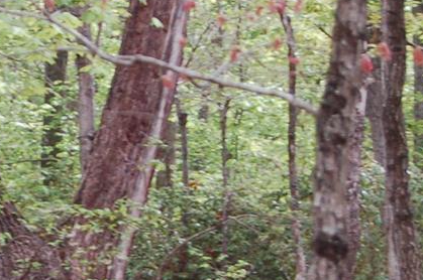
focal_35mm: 308
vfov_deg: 4.4
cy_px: 139
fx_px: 3613
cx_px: -209
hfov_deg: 6.6
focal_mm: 42
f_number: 5.3
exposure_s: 1/125
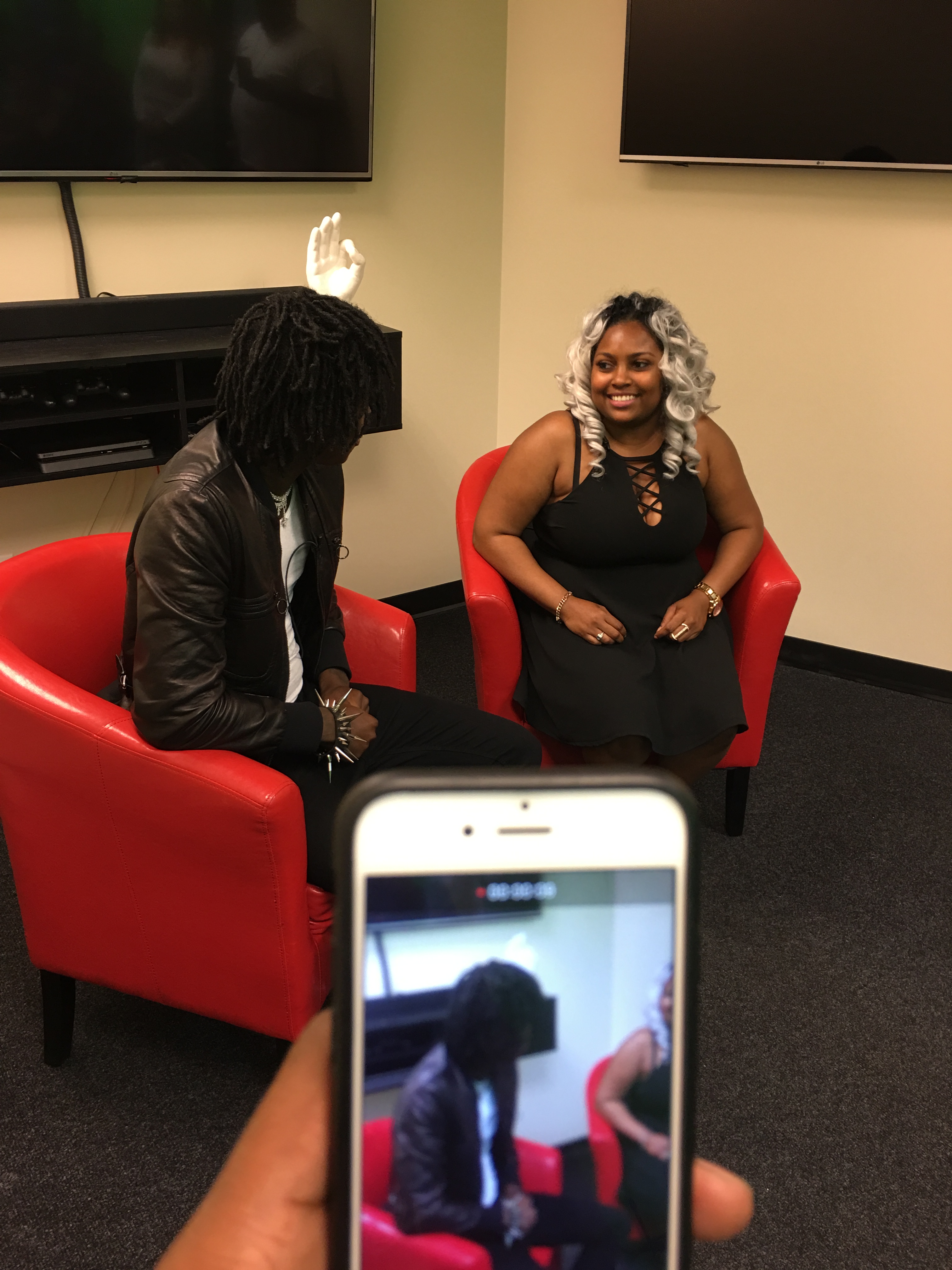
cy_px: 635
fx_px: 1063
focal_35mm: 29
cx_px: 476
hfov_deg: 48.2
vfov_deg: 61.7
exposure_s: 1/15
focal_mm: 4.15
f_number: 2.2
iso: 40
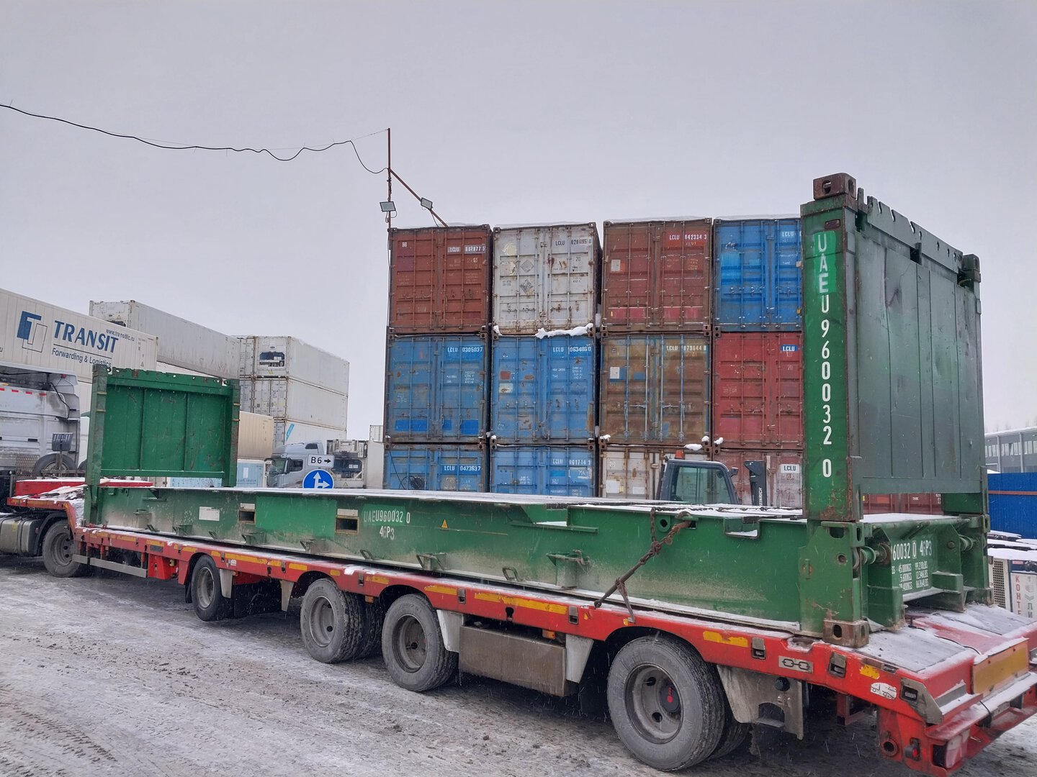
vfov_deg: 53.1
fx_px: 779
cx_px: 518
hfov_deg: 67.3
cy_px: 388
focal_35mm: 26
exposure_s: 1/209
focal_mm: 4
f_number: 1.8
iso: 20
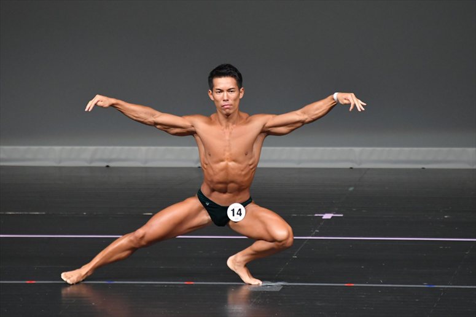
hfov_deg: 4.6
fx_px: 5947
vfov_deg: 3.1
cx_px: 238
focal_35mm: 450
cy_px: 158
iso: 4000
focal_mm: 300
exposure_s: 1/400
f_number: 5.6
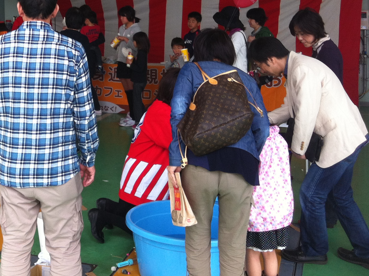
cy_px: 33
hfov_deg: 28.5
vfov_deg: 21.7
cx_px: 51
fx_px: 703
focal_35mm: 66
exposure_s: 1/223
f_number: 2.8
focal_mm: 3.85
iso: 80
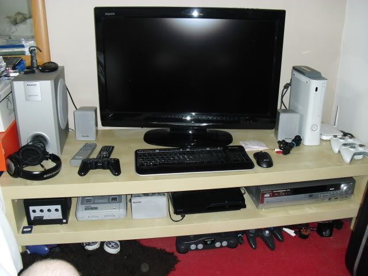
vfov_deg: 39.7
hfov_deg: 51.4
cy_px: 138
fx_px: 383
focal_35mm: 36
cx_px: 184
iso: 200
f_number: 3.1
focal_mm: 6.3
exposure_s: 1/60
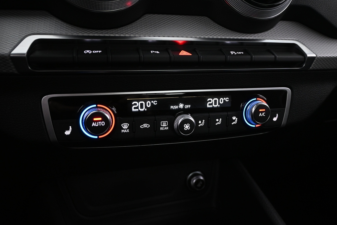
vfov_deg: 43.6
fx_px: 281
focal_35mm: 30
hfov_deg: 61.9
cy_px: 112
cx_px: 168
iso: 1600
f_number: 3.8
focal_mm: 20
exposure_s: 1/30
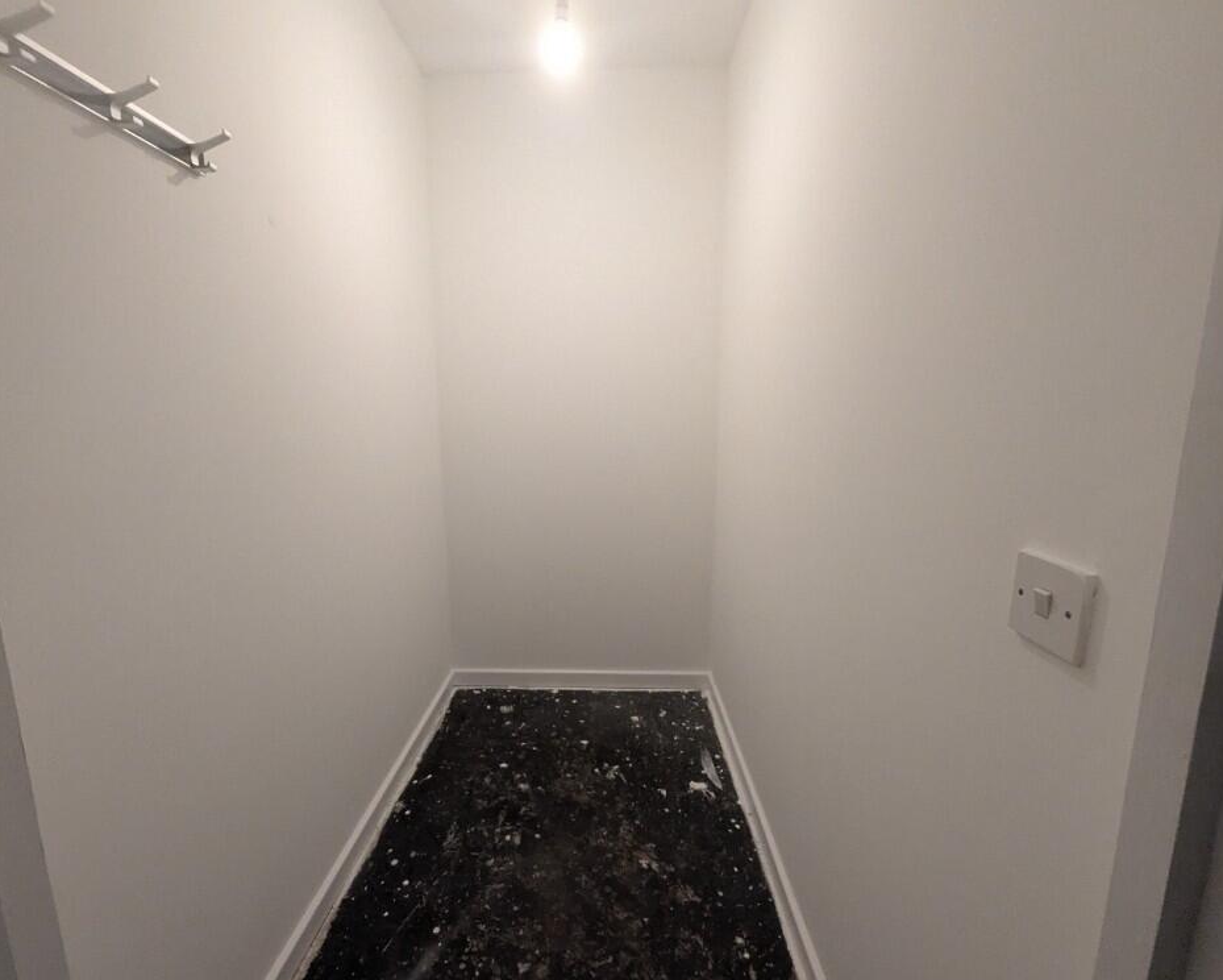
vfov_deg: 88.0
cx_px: 586
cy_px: 497
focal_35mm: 14
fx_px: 507
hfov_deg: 100.6
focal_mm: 1.95
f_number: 2.2
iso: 513
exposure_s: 1/178
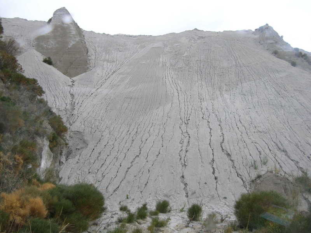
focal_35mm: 36
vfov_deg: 39.6
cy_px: 116
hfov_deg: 51.4
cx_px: 156
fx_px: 323
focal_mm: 6
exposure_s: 1/52
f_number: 2.7
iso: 50
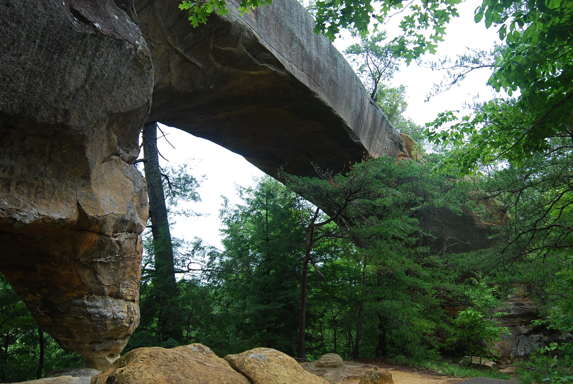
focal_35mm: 28
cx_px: 293
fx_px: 446
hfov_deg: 65.4
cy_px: 198
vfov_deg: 46.5
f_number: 9
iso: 200
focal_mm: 18
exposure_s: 1/100
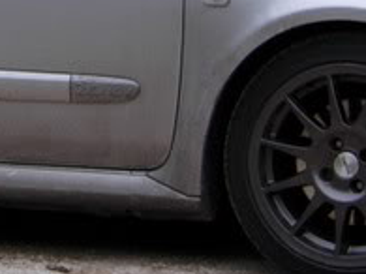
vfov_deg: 7.8
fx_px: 1997
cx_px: -190
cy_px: -30
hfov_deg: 10.1
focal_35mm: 189
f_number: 2.7
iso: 50
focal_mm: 7.5
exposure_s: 1/12.3
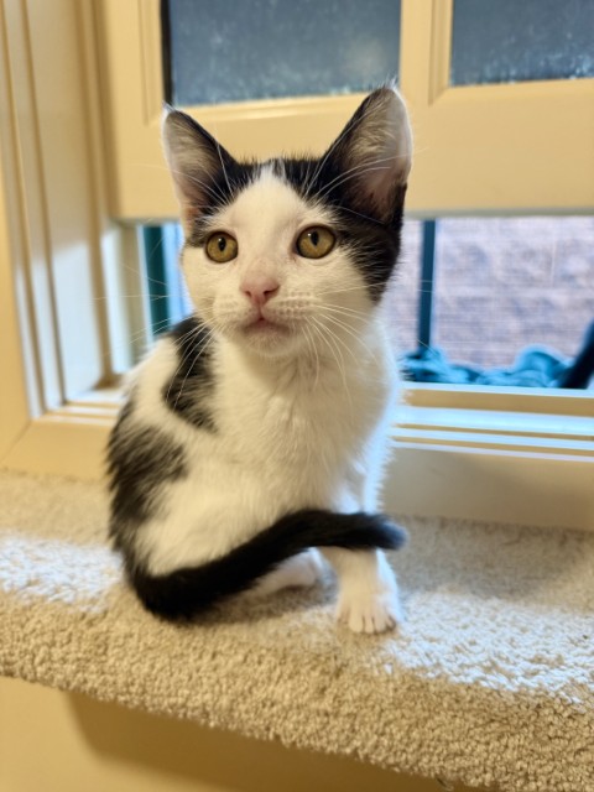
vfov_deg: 71.6
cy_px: 396
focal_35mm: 24
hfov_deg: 56.8
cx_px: 297
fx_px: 549
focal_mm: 6.76
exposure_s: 1/60
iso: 200
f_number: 1.78
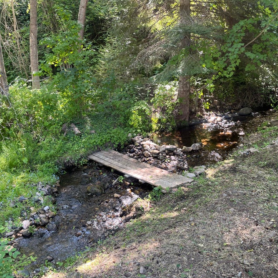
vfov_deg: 52.5
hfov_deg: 52.4
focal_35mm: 31
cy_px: 139
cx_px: 159
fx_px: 282
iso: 80
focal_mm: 5.1
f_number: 1.6
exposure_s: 1/121
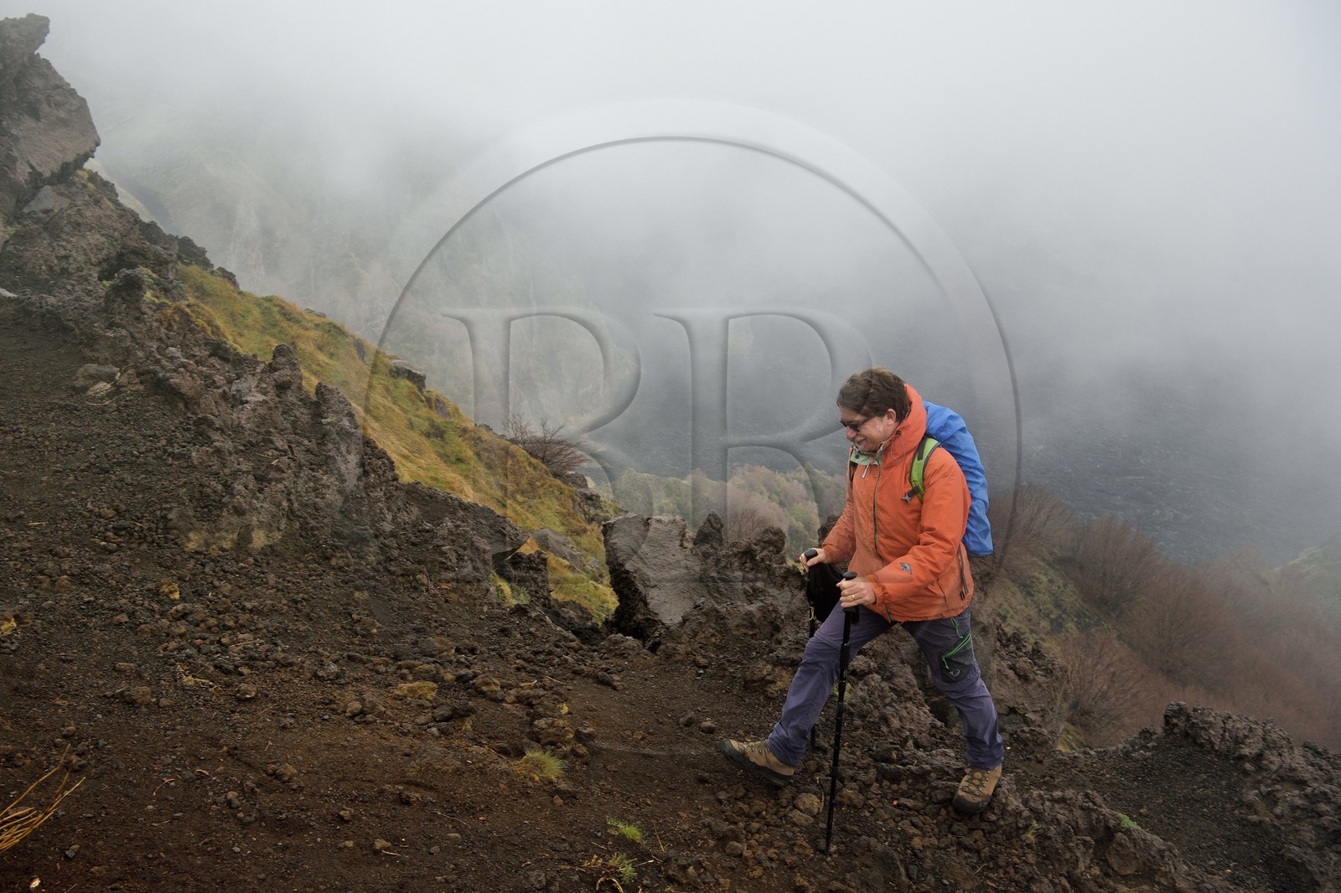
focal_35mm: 32
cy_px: 446
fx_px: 1192
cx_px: 670
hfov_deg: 58.7
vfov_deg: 41.1
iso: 400
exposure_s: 1/160
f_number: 7.1
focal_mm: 32
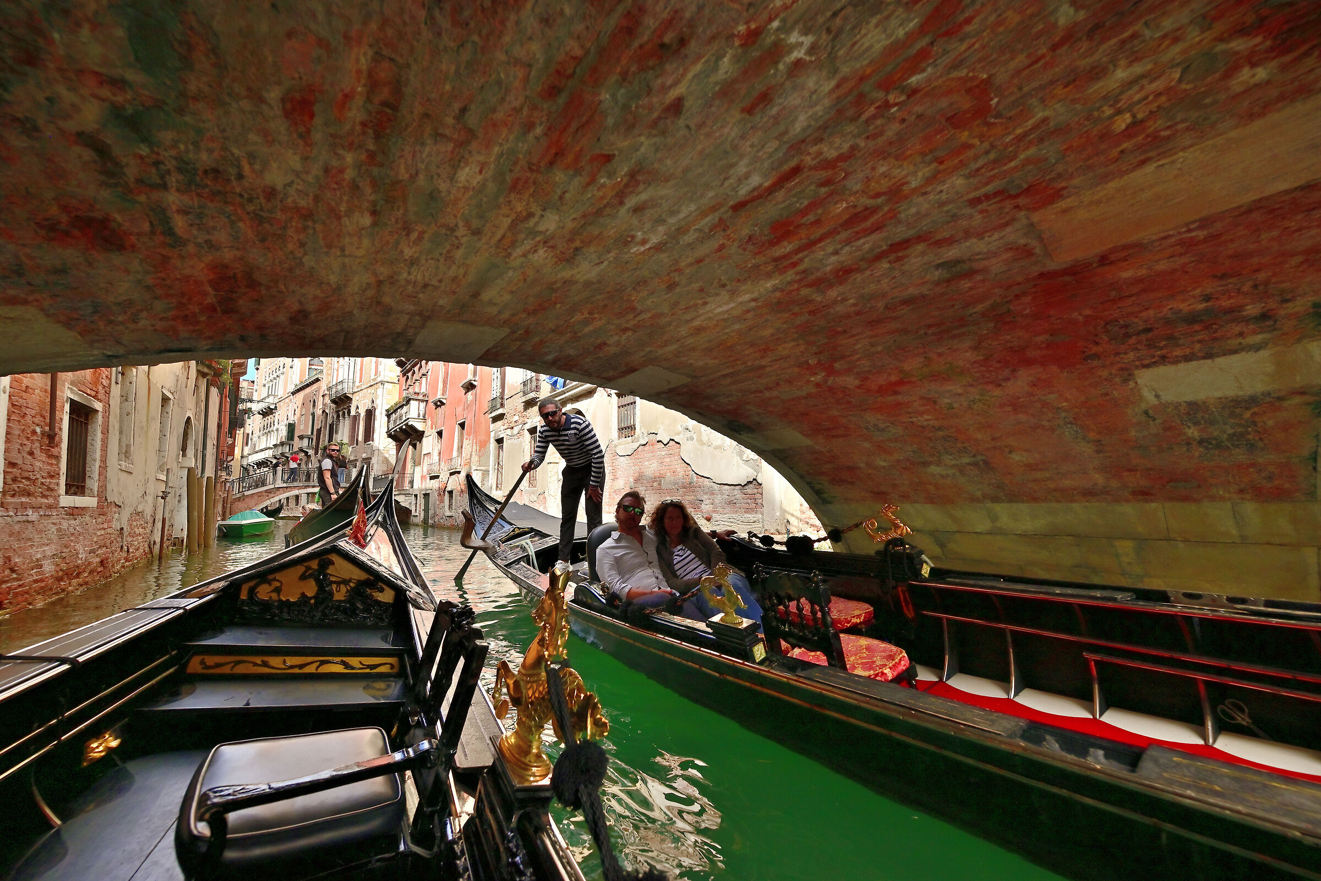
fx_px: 514
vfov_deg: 81.3
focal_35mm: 14
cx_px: 660
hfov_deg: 104.2
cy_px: 440
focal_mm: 14
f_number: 5.6
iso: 160
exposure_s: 1/320
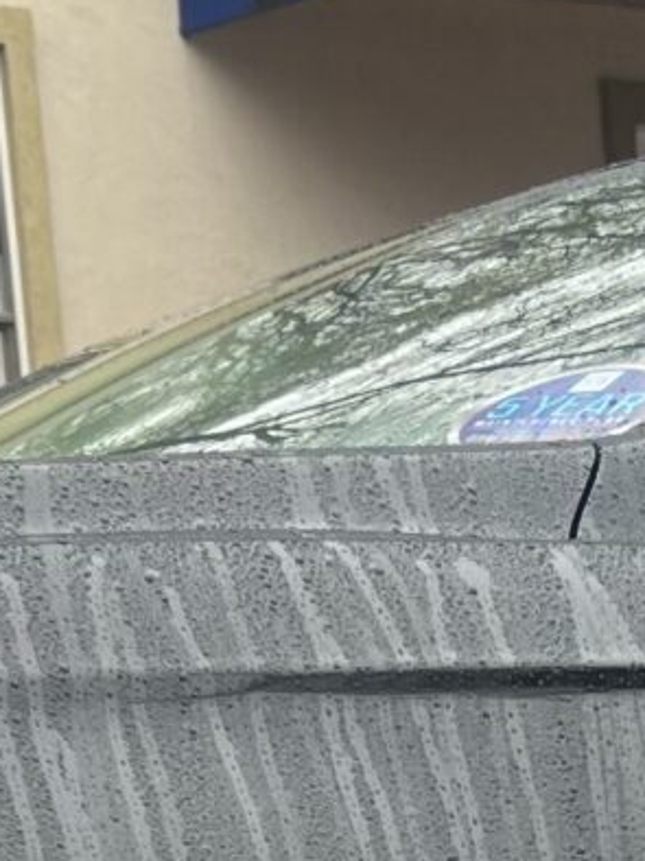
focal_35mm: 169
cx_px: 512
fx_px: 4203
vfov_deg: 11.3
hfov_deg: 8.8
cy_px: 1250
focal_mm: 5.7
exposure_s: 1/121
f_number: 1.5
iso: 40
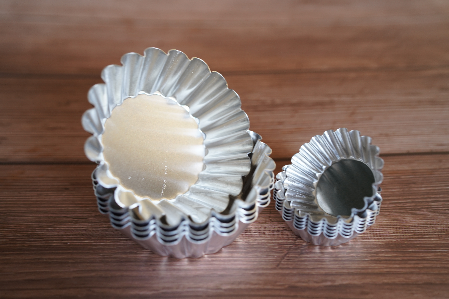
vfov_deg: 37.9
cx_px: 224
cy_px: 150
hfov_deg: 54.4
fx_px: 436
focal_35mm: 35
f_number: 4.5
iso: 400
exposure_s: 1/15
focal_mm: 35
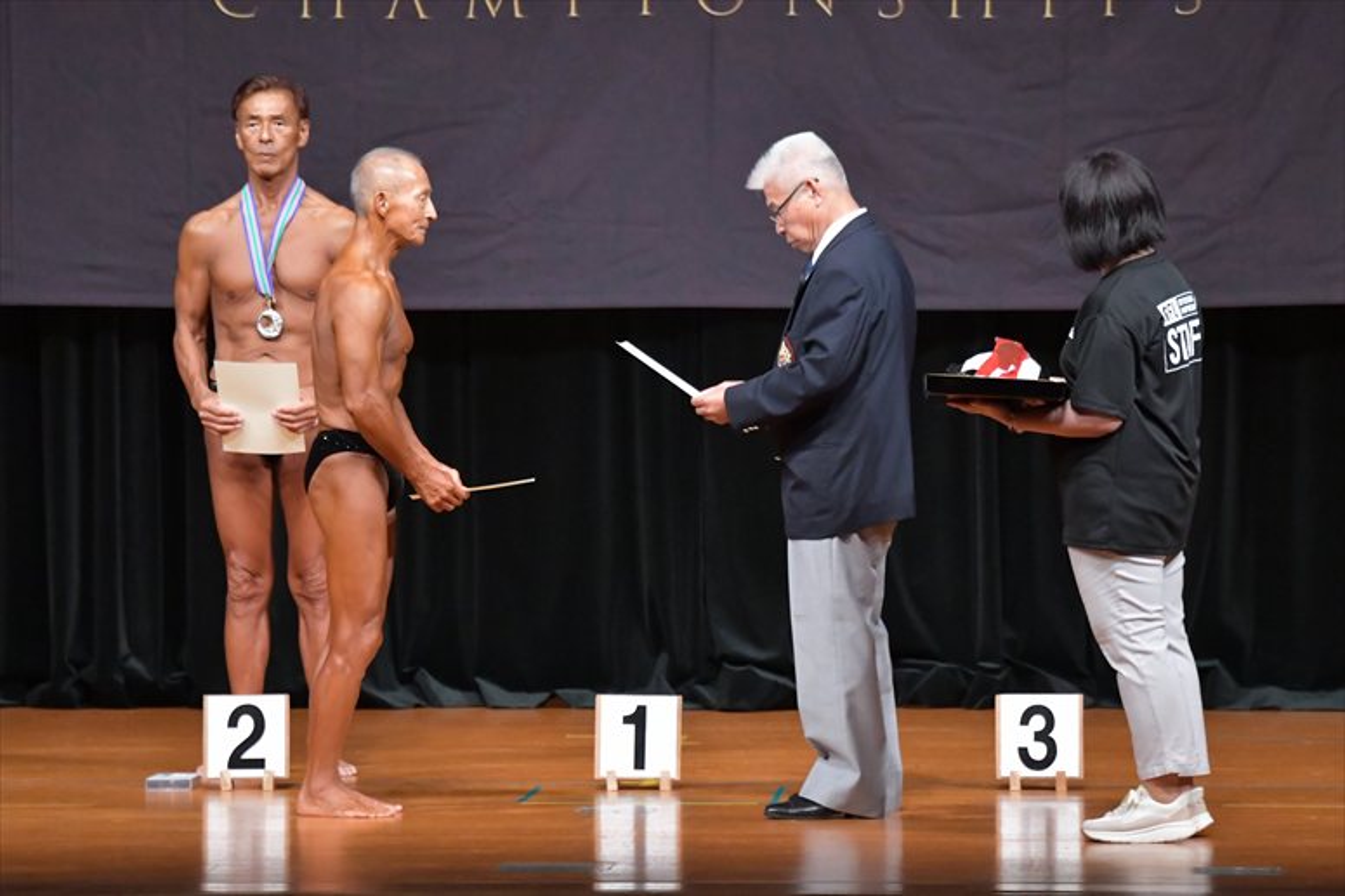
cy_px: 448
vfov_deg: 5.4
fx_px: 9523
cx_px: 672
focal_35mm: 255
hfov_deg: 8.1
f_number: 5.6
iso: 6400
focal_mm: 170
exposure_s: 1/400
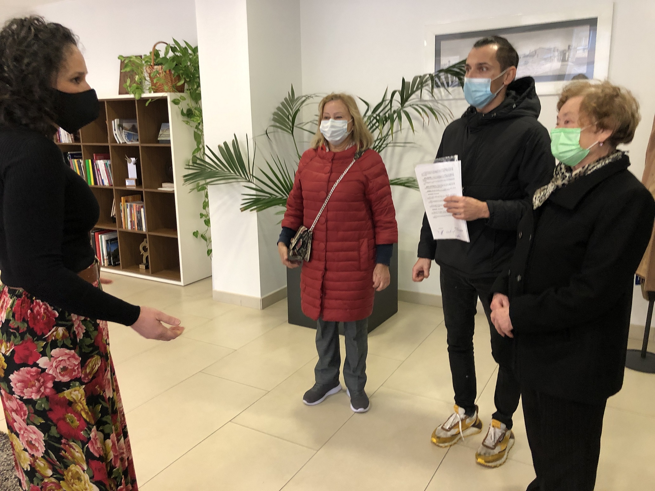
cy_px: 246
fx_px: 530
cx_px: 328
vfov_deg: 49.8
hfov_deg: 63.4
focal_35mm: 28
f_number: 1.8
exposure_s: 1/15
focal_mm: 3.99
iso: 50
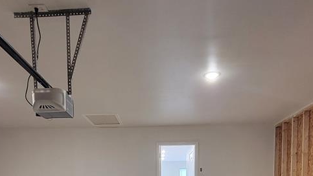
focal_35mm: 30
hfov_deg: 64.1
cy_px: 212
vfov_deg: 32.2
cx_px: 138
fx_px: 249
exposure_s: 1/30
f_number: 2.2
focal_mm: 2.2
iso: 400
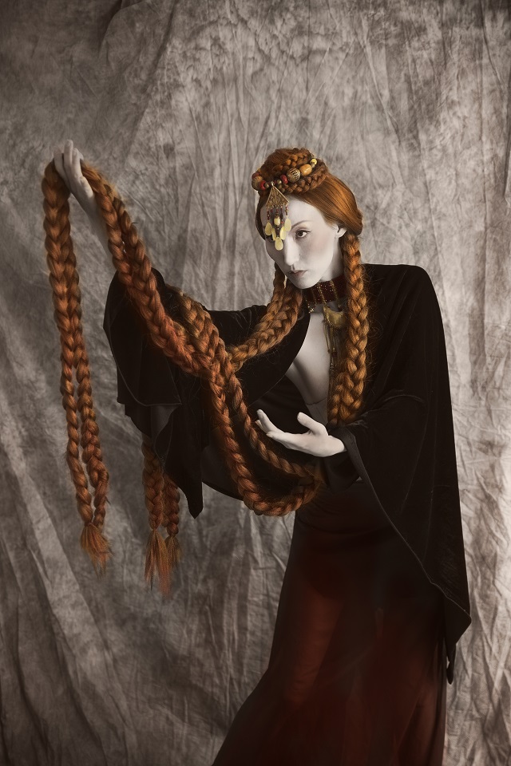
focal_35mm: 55
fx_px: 1171
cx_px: 256
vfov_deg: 36.2
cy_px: 383
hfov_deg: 24.6
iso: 320
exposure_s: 1/200
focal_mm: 55
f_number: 2.8
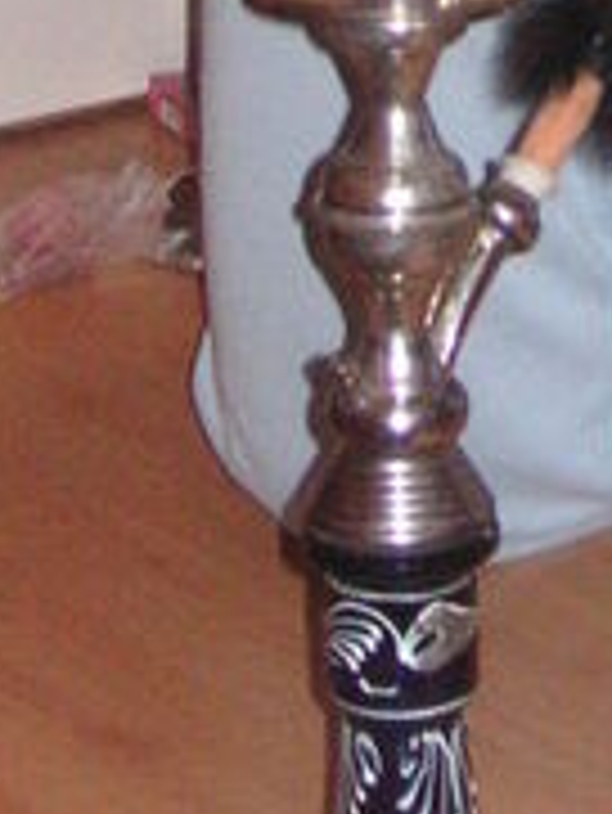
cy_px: -841
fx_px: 4568
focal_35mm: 194
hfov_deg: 7.5
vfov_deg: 9.5
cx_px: 918
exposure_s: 1/45
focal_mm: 7.3
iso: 160
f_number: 3.1
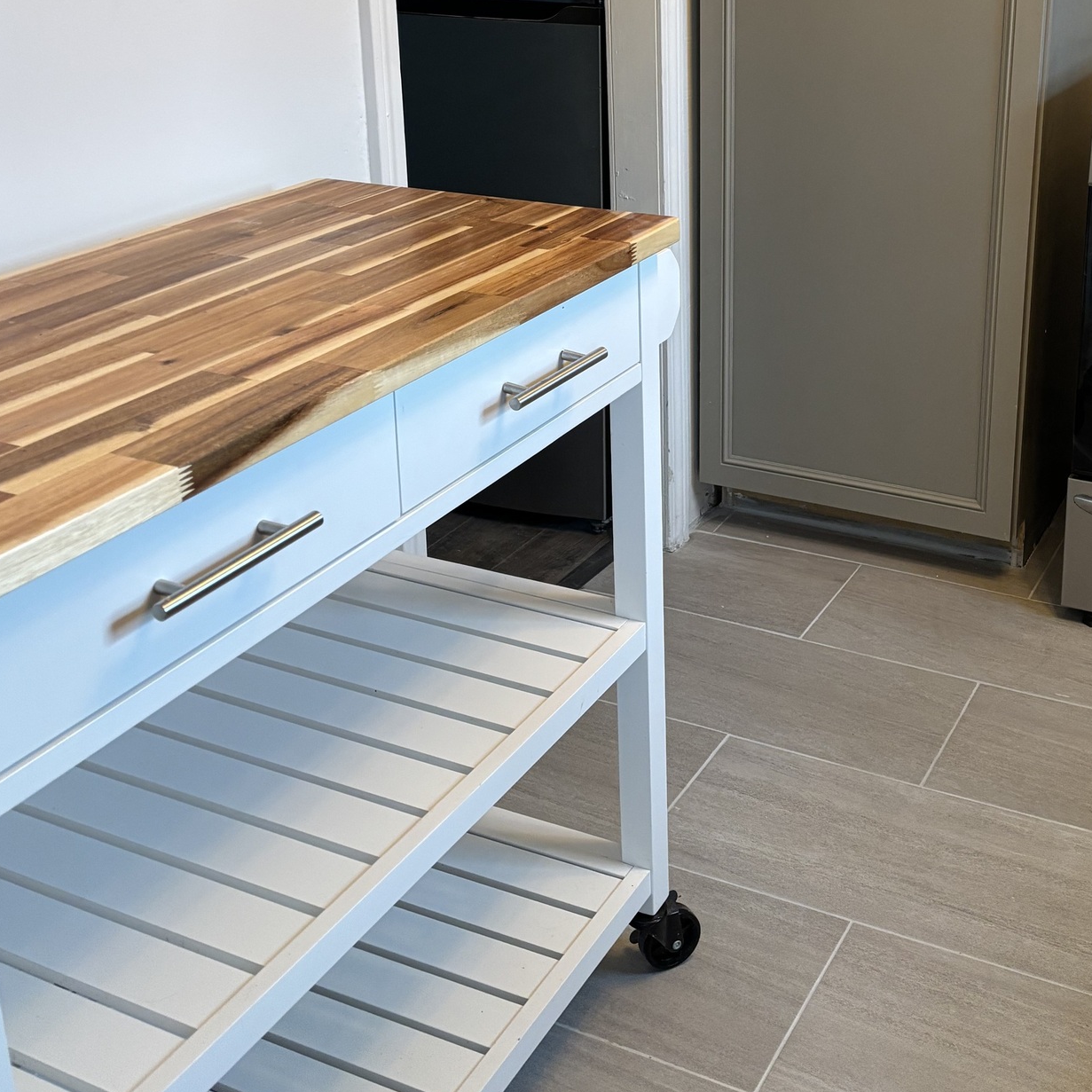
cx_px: 718
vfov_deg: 38.1
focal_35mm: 43
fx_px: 1535
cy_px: 266
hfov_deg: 38.8
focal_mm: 5.96
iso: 200
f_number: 1.6
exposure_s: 1/60
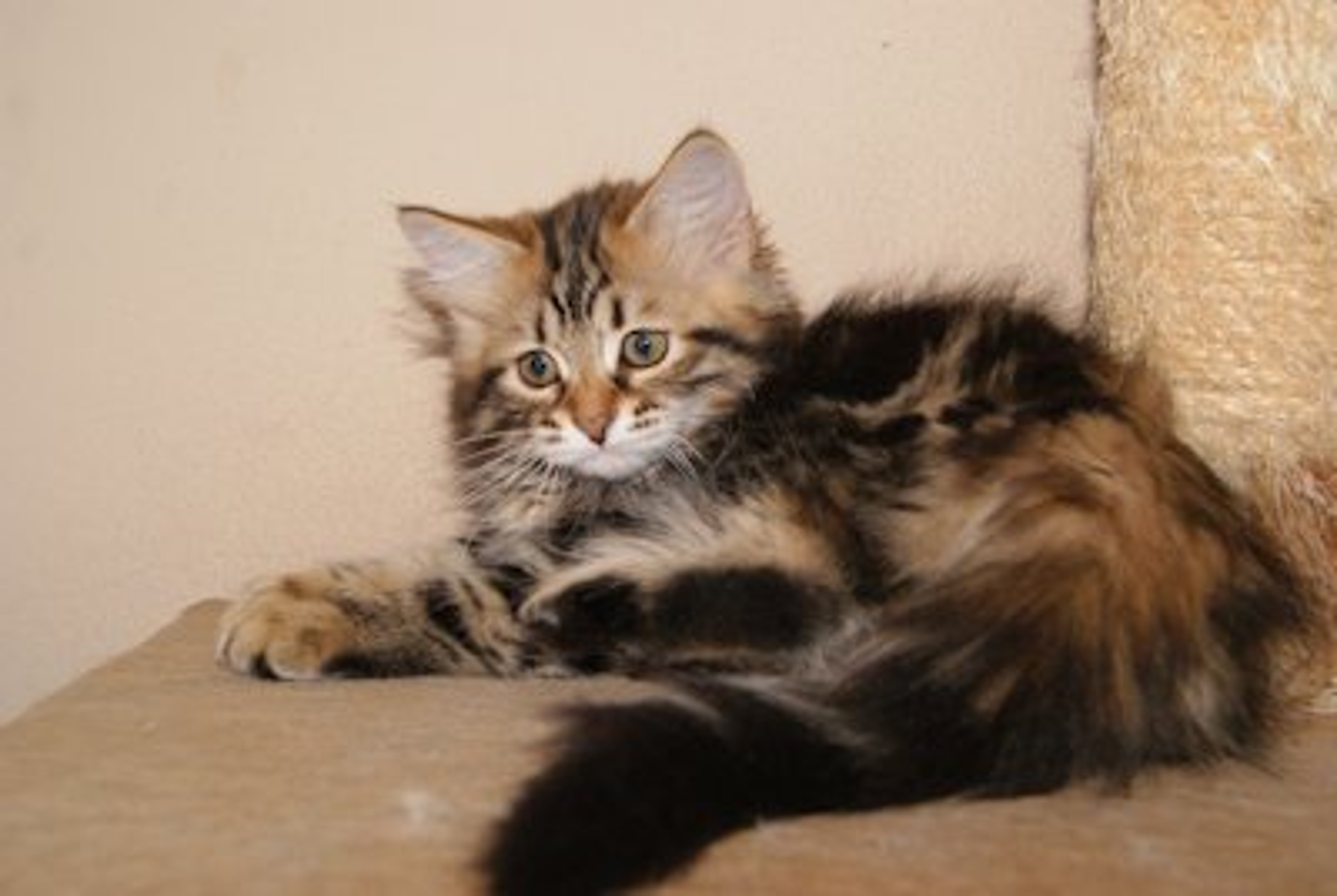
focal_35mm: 45
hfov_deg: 43.5
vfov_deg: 30.0
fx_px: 1674
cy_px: 448
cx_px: 668
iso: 400
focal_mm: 30
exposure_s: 1/60
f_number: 5.6
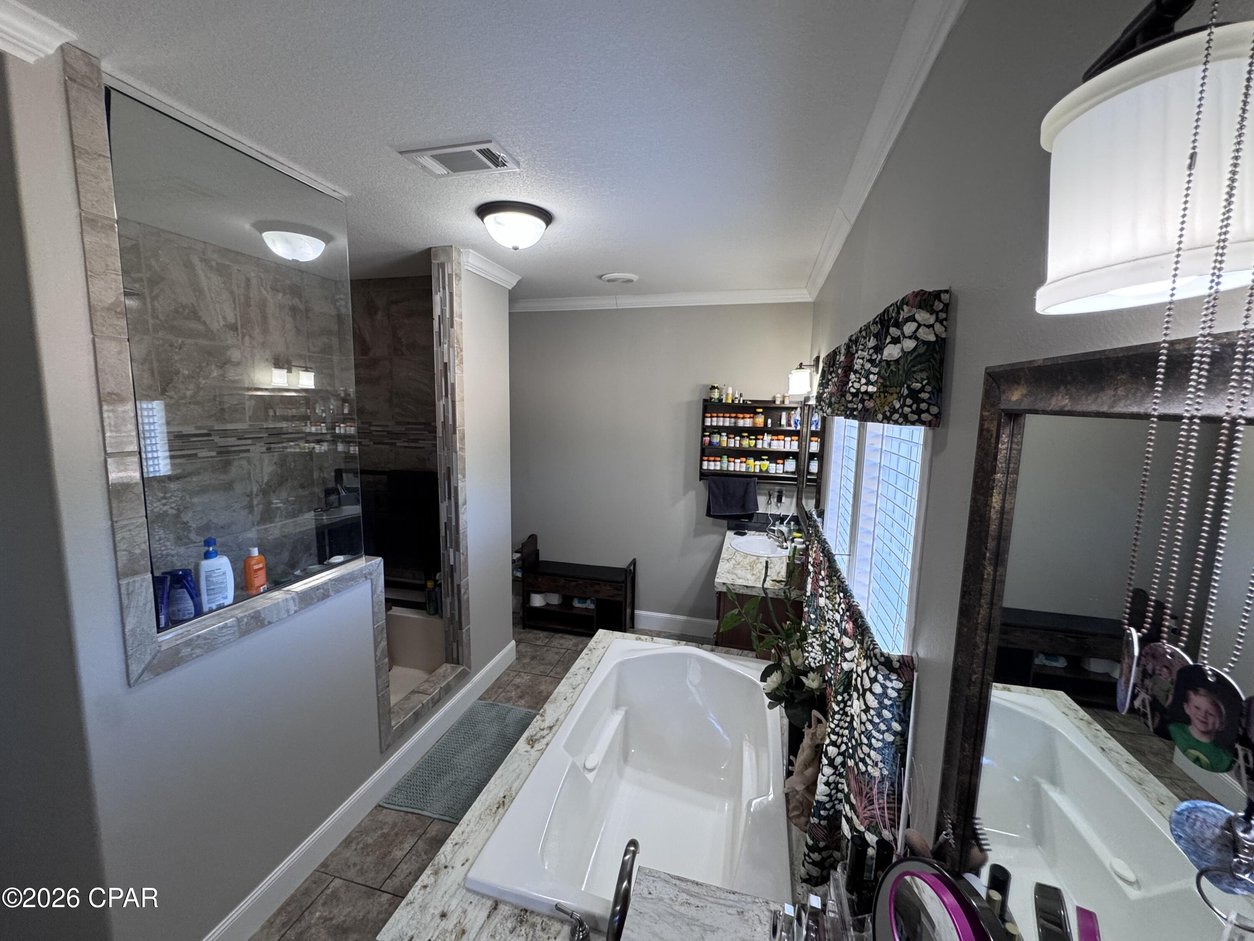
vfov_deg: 85.7
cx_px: 627
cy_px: 470
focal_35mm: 14
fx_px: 507
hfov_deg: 102.1
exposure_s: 1/60
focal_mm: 2.22
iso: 200
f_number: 2.2
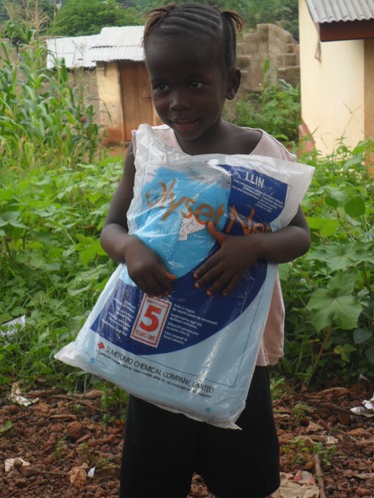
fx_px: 1239
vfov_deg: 22.8
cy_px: 249
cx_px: 187
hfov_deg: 17.2
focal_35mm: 86
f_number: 4.3
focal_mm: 15.4
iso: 120
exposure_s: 1/60
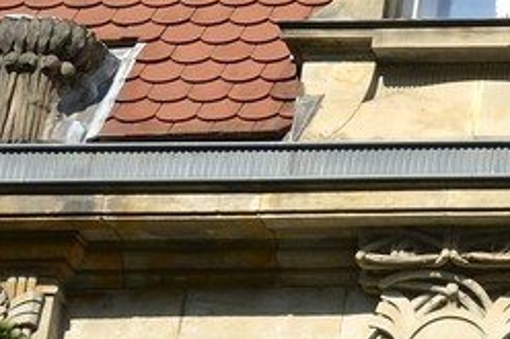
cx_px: 1384
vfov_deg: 5.6
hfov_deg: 7.6
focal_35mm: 245
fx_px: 3468
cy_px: 286
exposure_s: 1/250
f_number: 13
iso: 200
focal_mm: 38
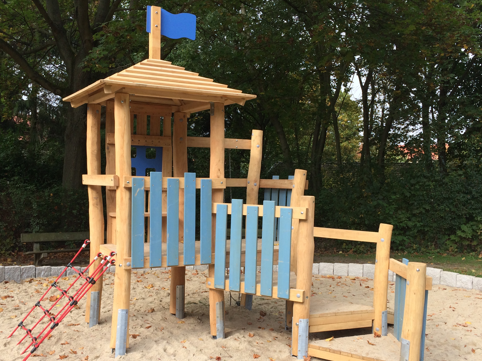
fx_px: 543
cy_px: 215
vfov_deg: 36.7
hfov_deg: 47.8
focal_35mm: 39
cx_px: 220
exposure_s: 1/774
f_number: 2.2
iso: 32
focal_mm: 4.12
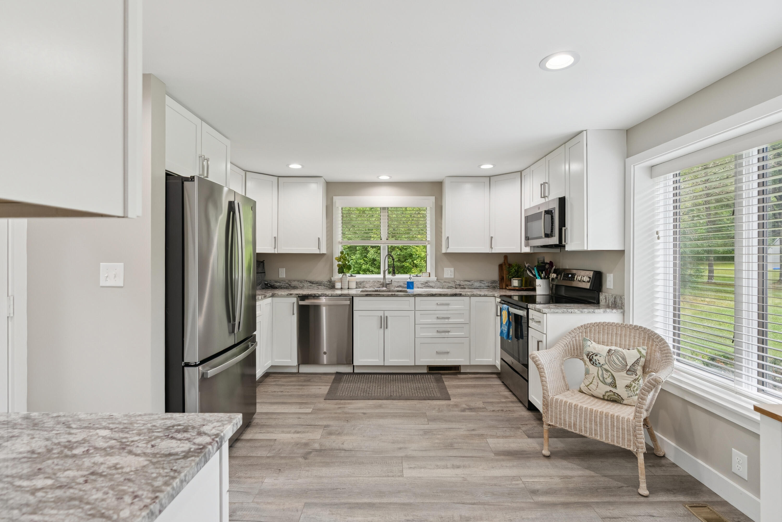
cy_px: 261
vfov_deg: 73.8
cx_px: 391
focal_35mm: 16
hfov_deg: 96.7
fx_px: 348
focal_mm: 16
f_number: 7.1
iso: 320
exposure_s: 1/20
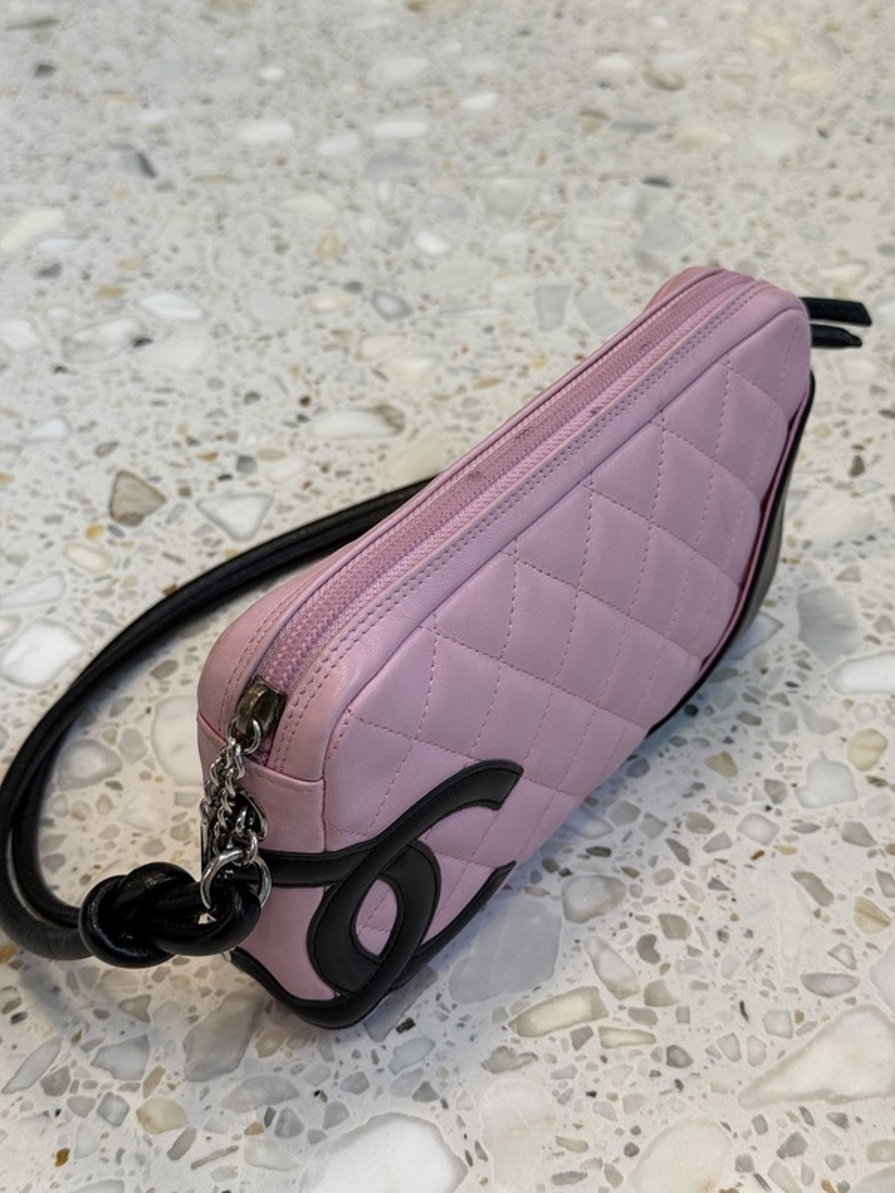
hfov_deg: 30.3
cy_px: 596
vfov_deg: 39.7
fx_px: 1655
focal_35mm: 48
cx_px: 448
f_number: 1.78
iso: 64
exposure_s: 1/121
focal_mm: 6.76
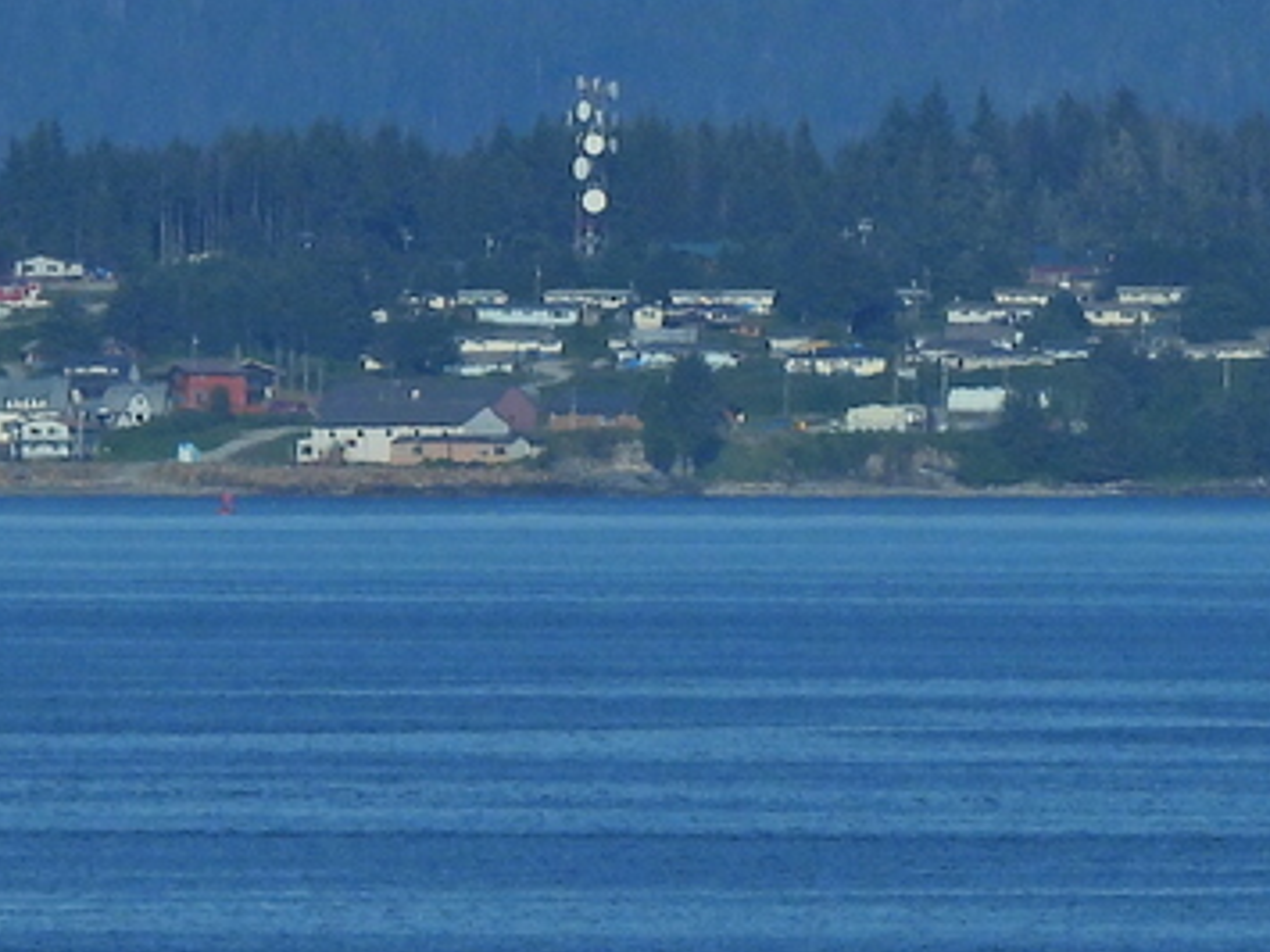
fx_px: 66090
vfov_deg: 0.8
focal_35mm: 1802
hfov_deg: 1.1
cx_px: 544
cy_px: -691
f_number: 5
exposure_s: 1/1000
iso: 100
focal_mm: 89.2
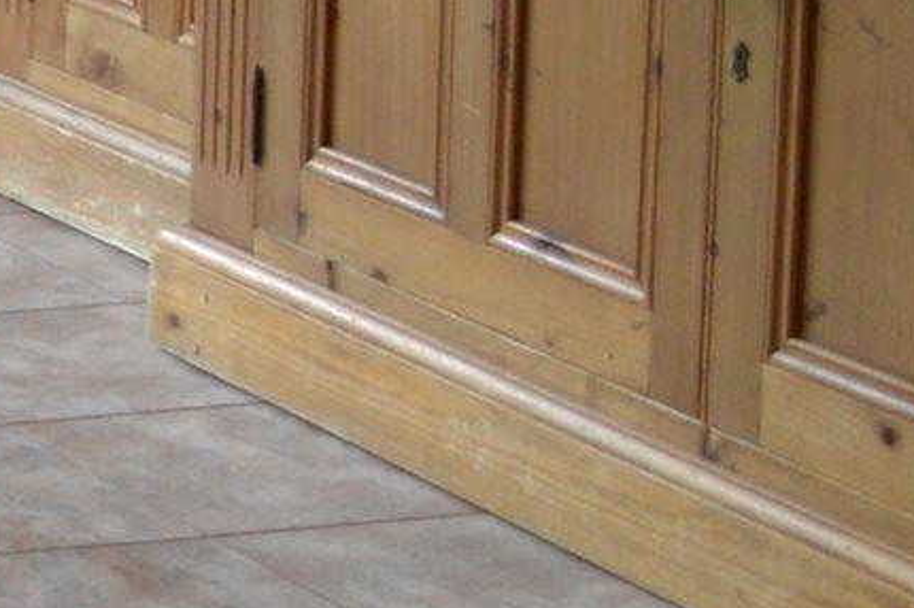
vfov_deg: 7.0
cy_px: -330
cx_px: -2034
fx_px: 4896
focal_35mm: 193
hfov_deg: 8.5
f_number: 3.5
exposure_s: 1/40
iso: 400
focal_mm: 18
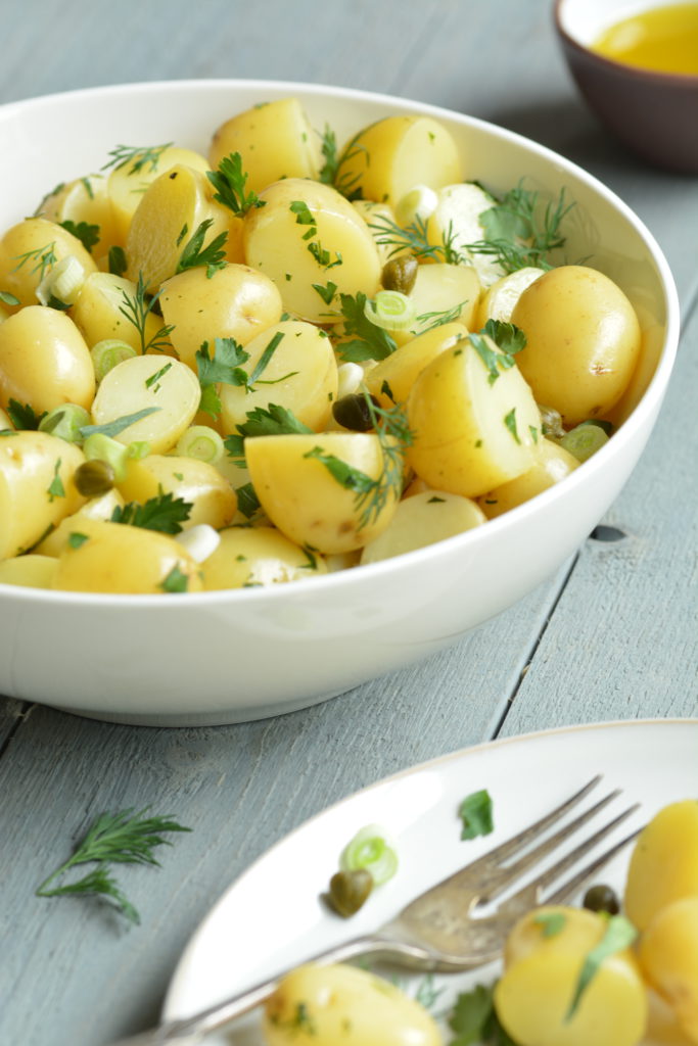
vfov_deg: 13.0
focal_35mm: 158
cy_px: 523
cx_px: 349
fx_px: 4579
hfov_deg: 8.7
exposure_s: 1/25
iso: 200
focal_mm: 105
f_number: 8
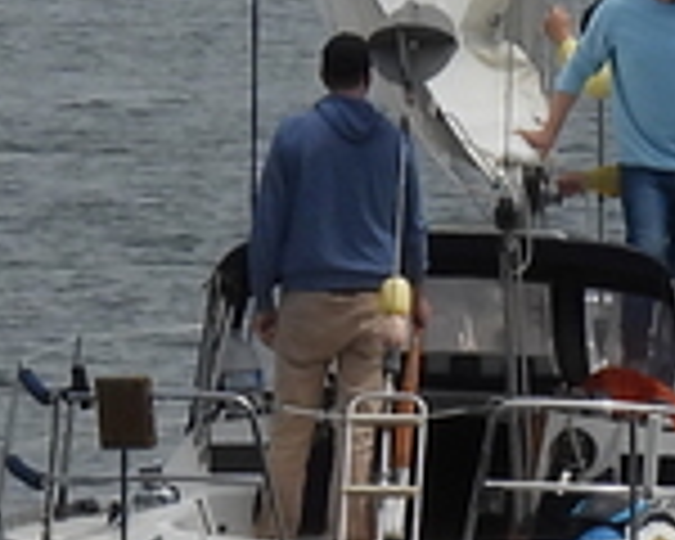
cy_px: -1035
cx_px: 873
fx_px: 58274
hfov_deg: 0.7
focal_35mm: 2917
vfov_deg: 0.5
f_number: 5
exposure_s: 1/1600
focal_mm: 62.5
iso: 100
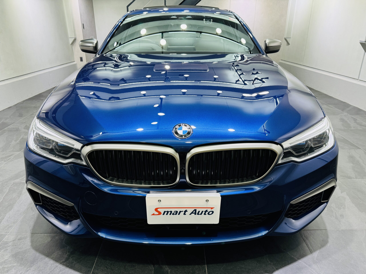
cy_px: 137
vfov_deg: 56.8
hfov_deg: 71.6
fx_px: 254
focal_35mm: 24
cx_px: 183
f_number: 1.78
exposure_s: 1/50
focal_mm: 6.86
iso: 160
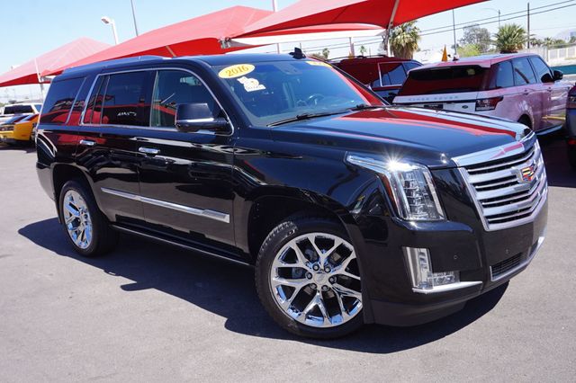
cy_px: 192
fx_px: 528
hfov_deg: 57.2
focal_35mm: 33
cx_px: 288
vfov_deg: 39.9
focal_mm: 22
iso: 100
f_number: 10
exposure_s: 1/80
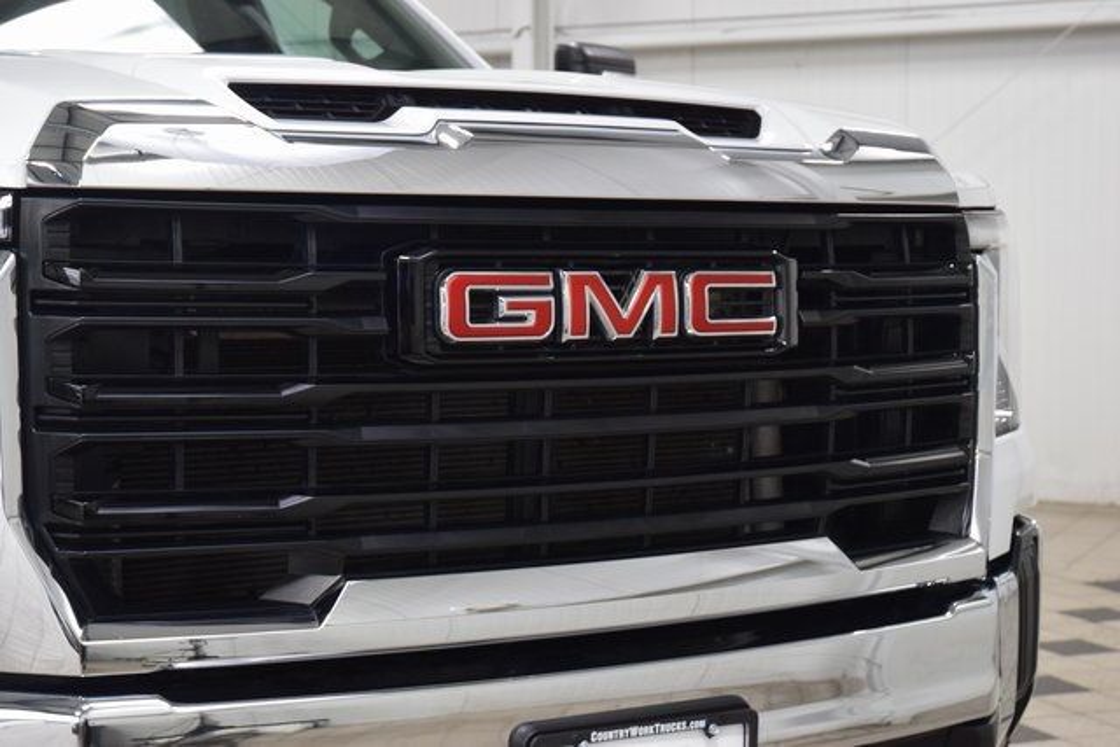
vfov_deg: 19.7
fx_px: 2147
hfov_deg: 29.2
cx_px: 560
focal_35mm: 69
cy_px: 374
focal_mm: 46
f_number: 5.6
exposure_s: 1/60
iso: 1600
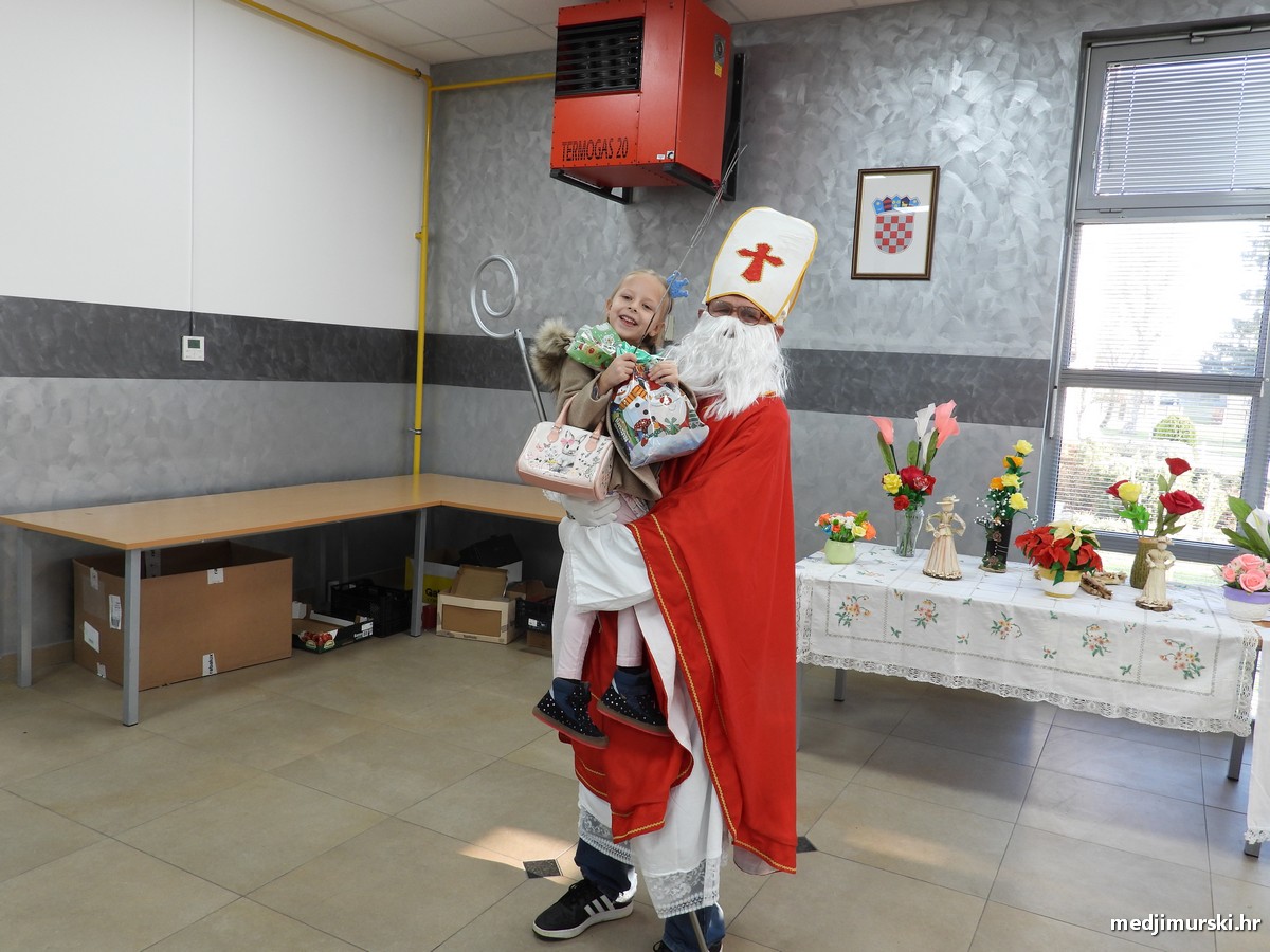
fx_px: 954
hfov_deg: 67.3
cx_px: 635
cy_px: 476
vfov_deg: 53.1
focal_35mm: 26
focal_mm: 4.7
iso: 100
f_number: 2.8
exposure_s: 1/30
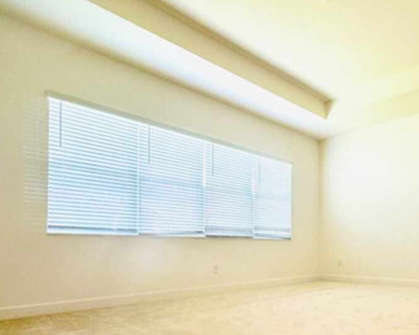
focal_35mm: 26
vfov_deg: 53.0
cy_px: 242
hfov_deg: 62.4
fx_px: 322
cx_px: 312
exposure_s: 1/120
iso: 80
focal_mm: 2.22
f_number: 2.2
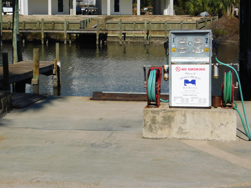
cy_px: 94
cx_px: 126
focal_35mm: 80
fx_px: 580
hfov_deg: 24.4
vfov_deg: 18.4
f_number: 8.8
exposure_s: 1/400
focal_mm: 14.2
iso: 125
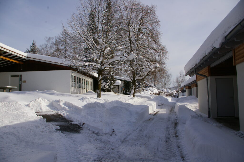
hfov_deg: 67.4
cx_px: 122
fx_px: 183
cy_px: 81
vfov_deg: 47.9
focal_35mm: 27
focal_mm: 18
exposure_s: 1/500
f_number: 11
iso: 200
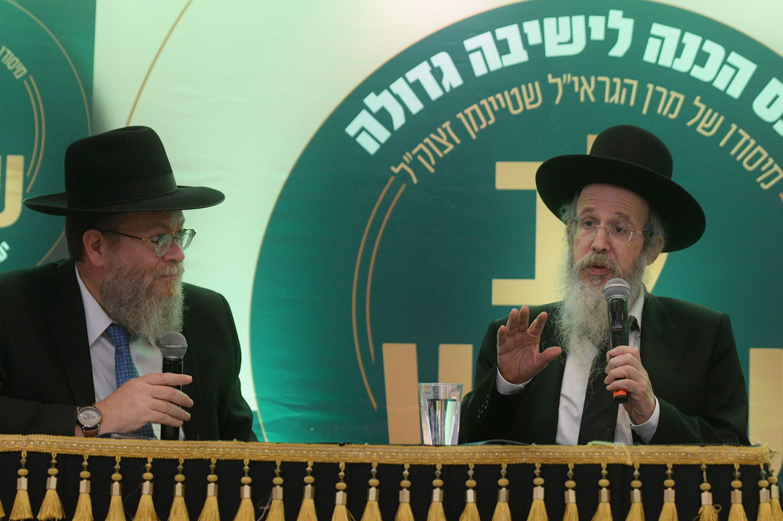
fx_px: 2282
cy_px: 260
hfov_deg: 19.5
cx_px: 392
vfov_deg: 13.0
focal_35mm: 105
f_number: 4.5
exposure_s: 1/320
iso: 2500
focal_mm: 70
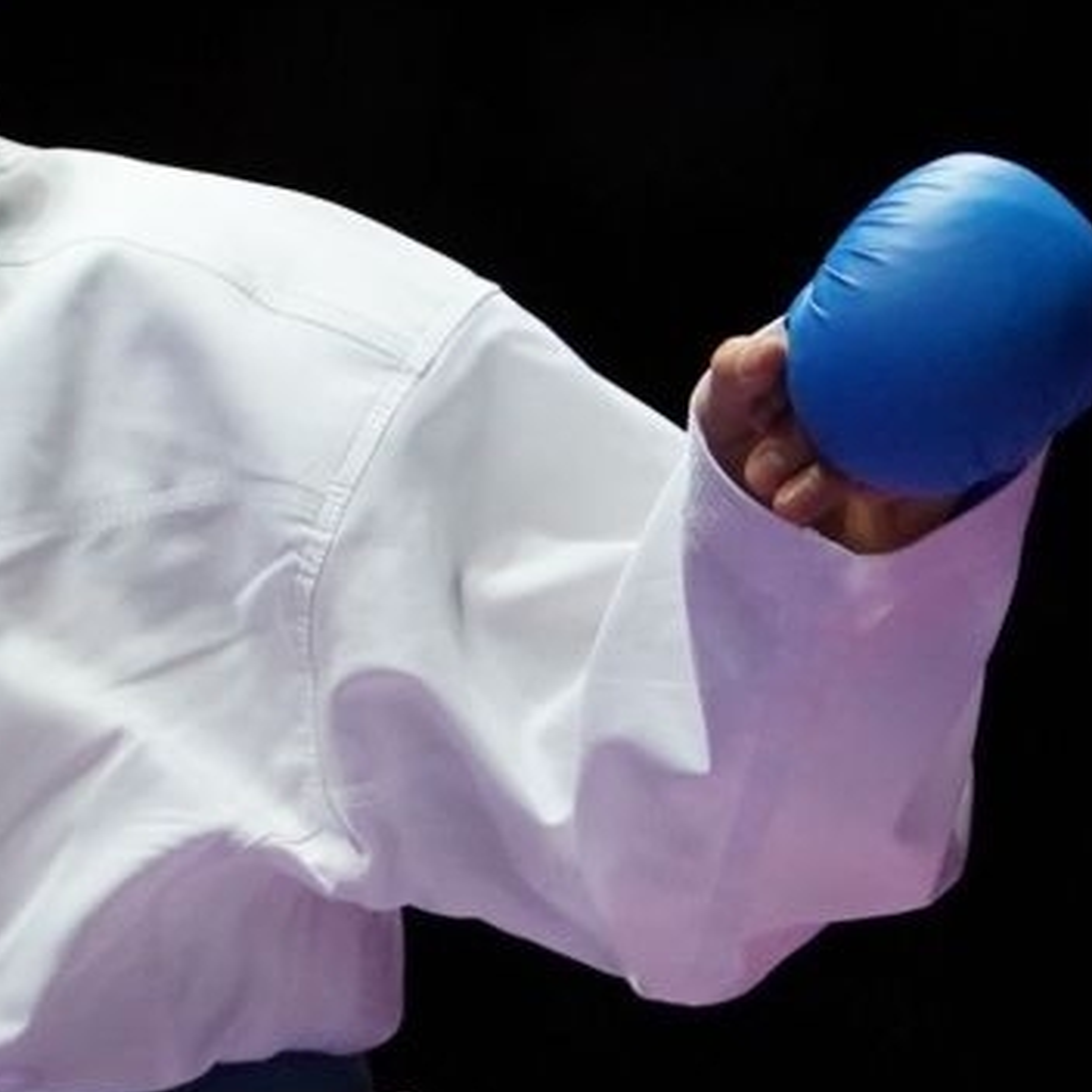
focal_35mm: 773
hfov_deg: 2.3
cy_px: 382
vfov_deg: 2.3
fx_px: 27589
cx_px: 335
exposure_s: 1/1000
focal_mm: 119
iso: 2500
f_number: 2.8
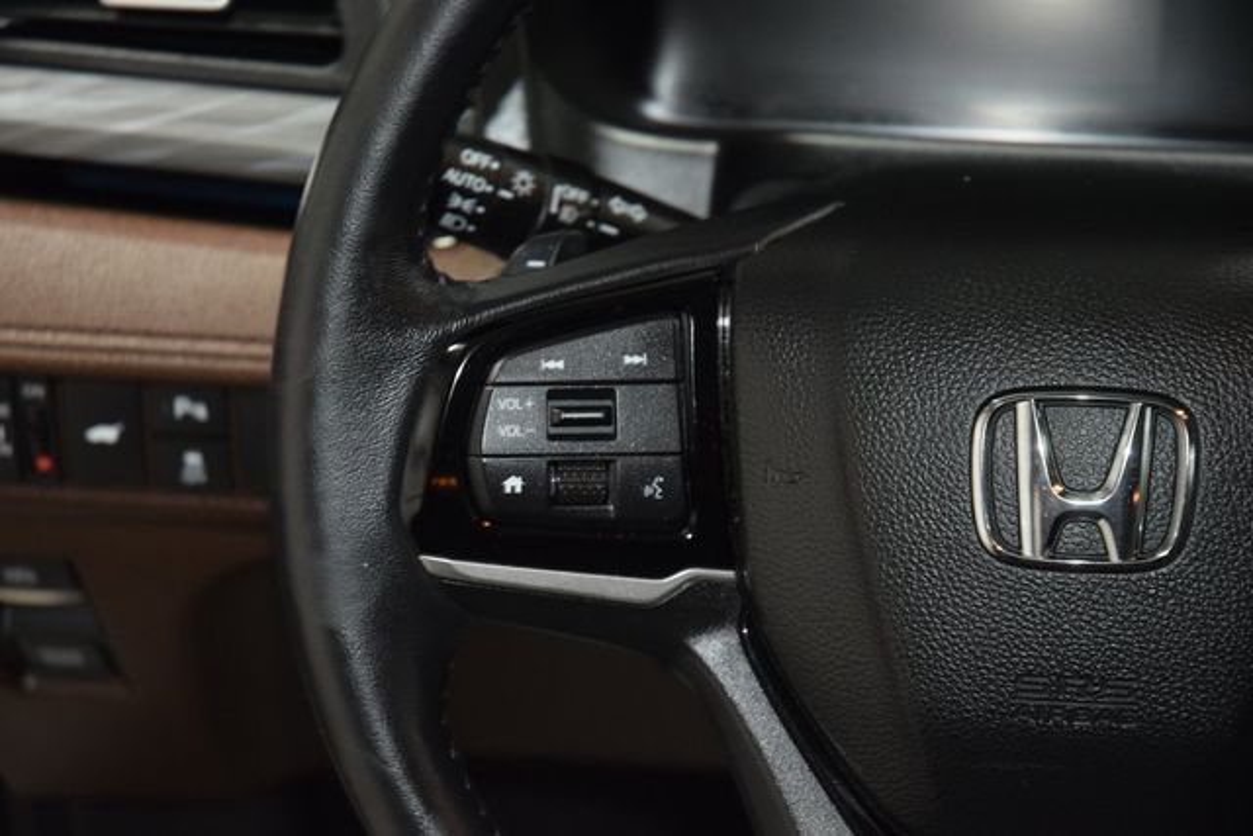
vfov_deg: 13.0
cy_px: 418
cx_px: 626
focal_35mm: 105
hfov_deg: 19.5
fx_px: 3655
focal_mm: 70
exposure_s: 1/50
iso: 2000
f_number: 4.5
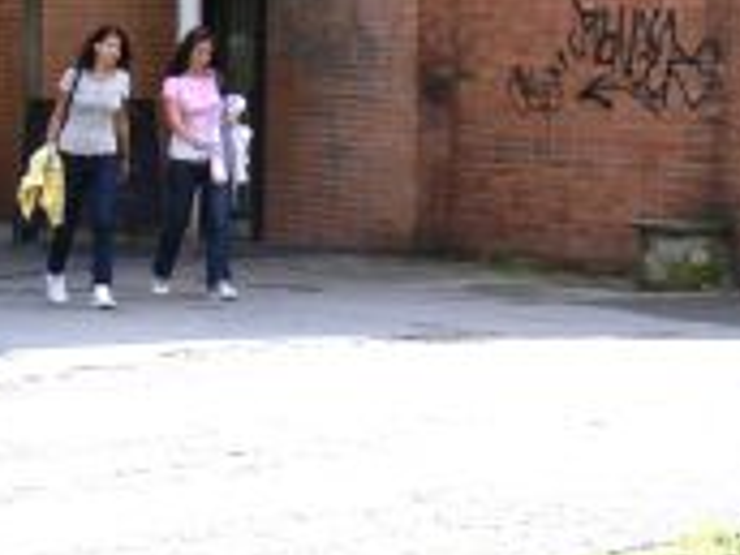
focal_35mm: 157
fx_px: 3356
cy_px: -170
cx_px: 813
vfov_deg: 9.3
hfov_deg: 12.4
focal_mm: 11.5
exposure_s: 1/125
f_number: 4
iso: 80
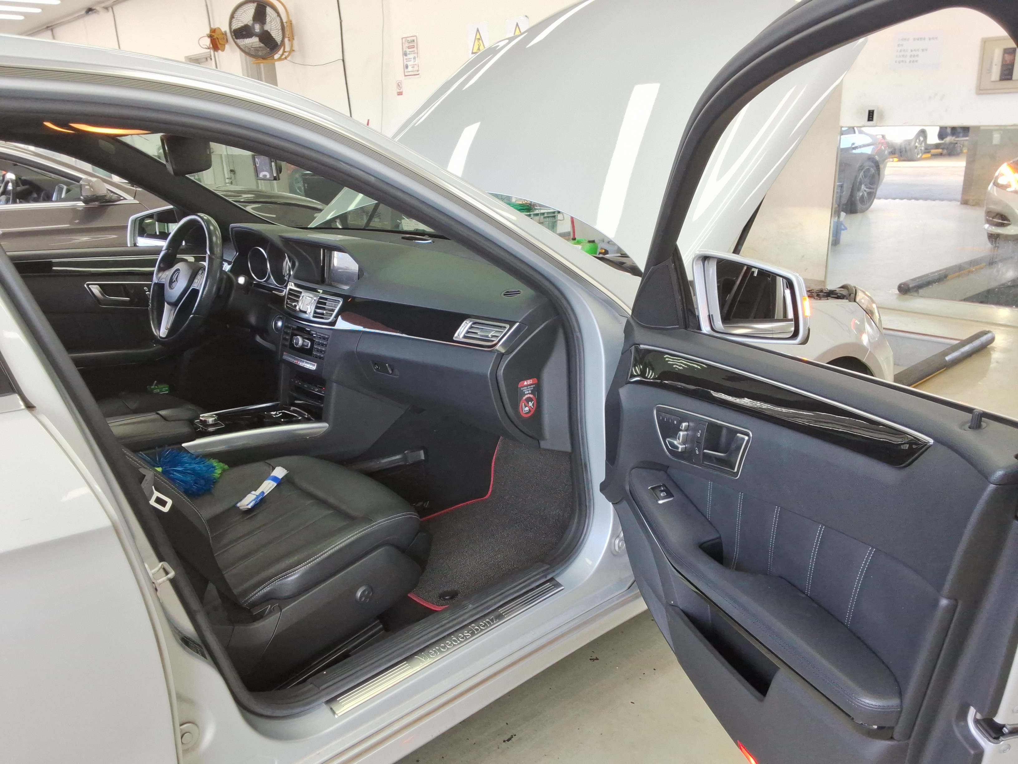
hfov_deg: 63.4
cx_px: 509
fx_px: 823
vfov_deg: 49.7
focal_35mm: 28
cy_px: 382
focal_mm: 2.91
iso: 46
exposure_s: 1/120
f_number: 1.9
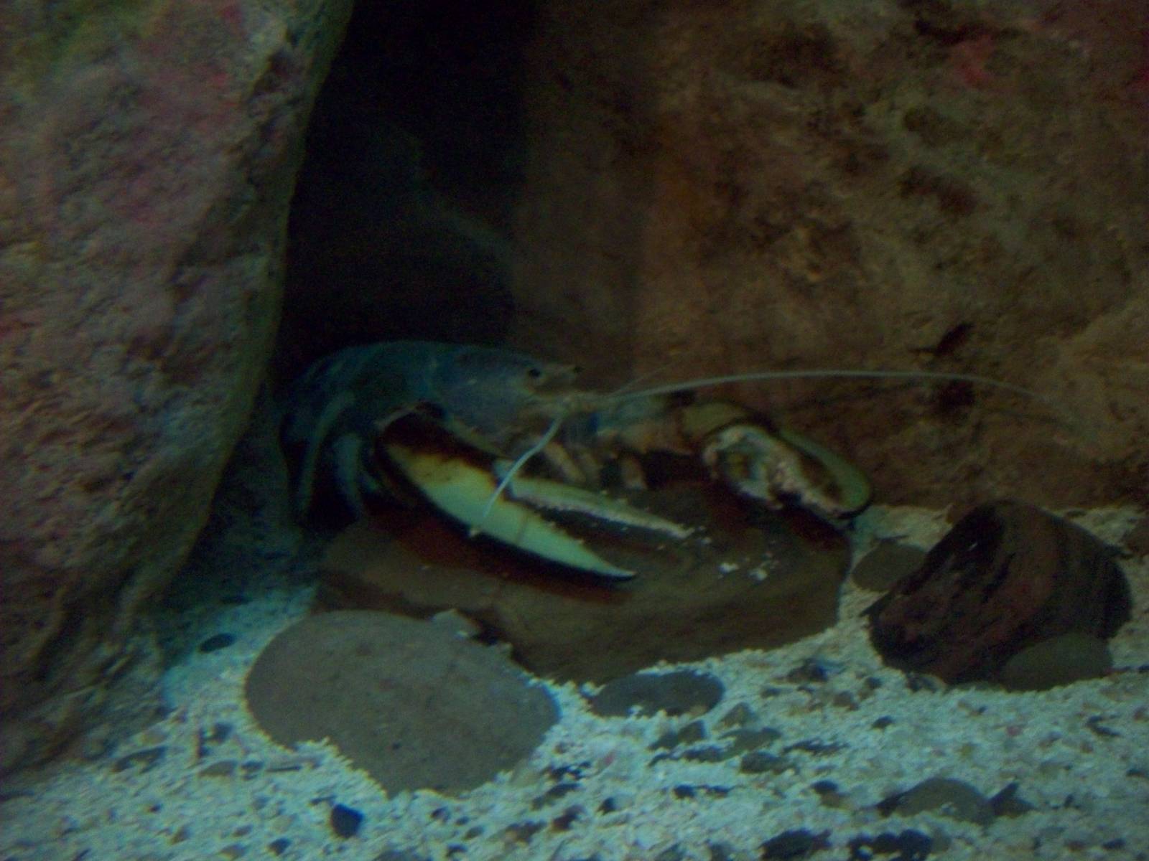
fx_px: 1228
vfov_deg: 38.7
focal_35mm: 37
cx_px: 574
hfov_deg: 50.1
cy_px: 430
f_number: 2.8
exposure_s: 1/8
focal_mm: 6.2
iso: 200
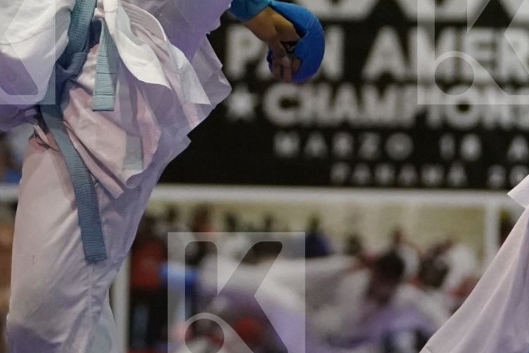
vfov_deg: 3.3
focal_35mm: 416
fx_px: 6114
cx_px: 237
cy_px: 38
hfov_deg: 5.0
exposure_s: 1/800
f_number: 2.8
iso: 6400
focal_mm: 111
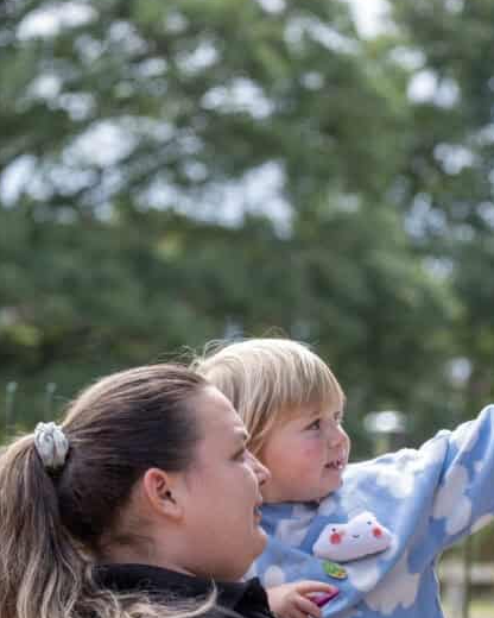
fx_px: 5062
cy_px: 516
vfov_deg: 7.0
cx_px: 345
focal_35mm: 277
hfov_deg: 5.6
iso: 320
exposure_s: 1/320
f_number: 4.5
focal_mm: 99.8
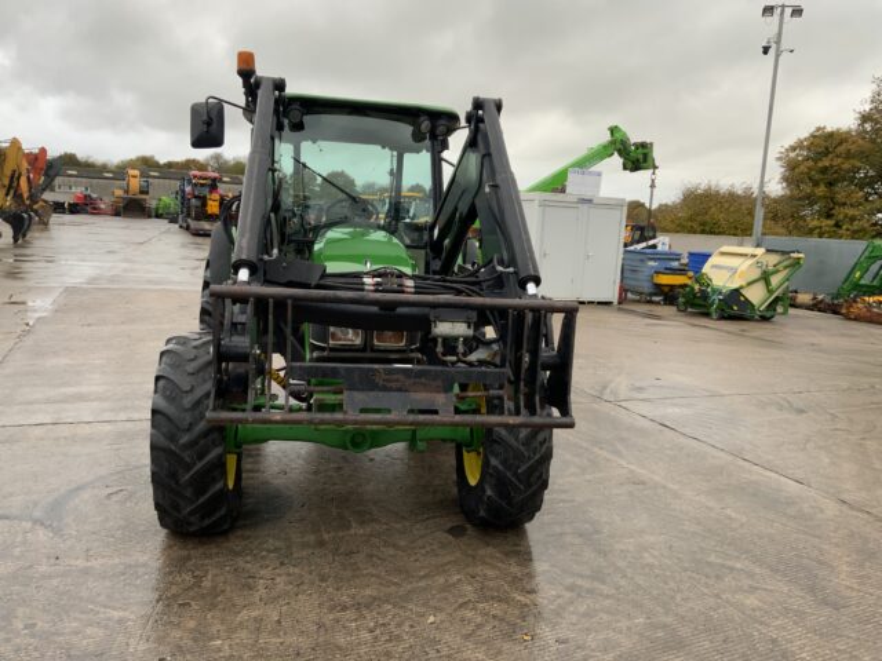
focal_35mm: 29
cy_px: 330
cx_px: 441
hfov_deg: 61.7
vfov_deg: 48.2
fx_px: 739
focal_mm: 3
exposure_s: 1/111
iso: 64
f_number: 1.8
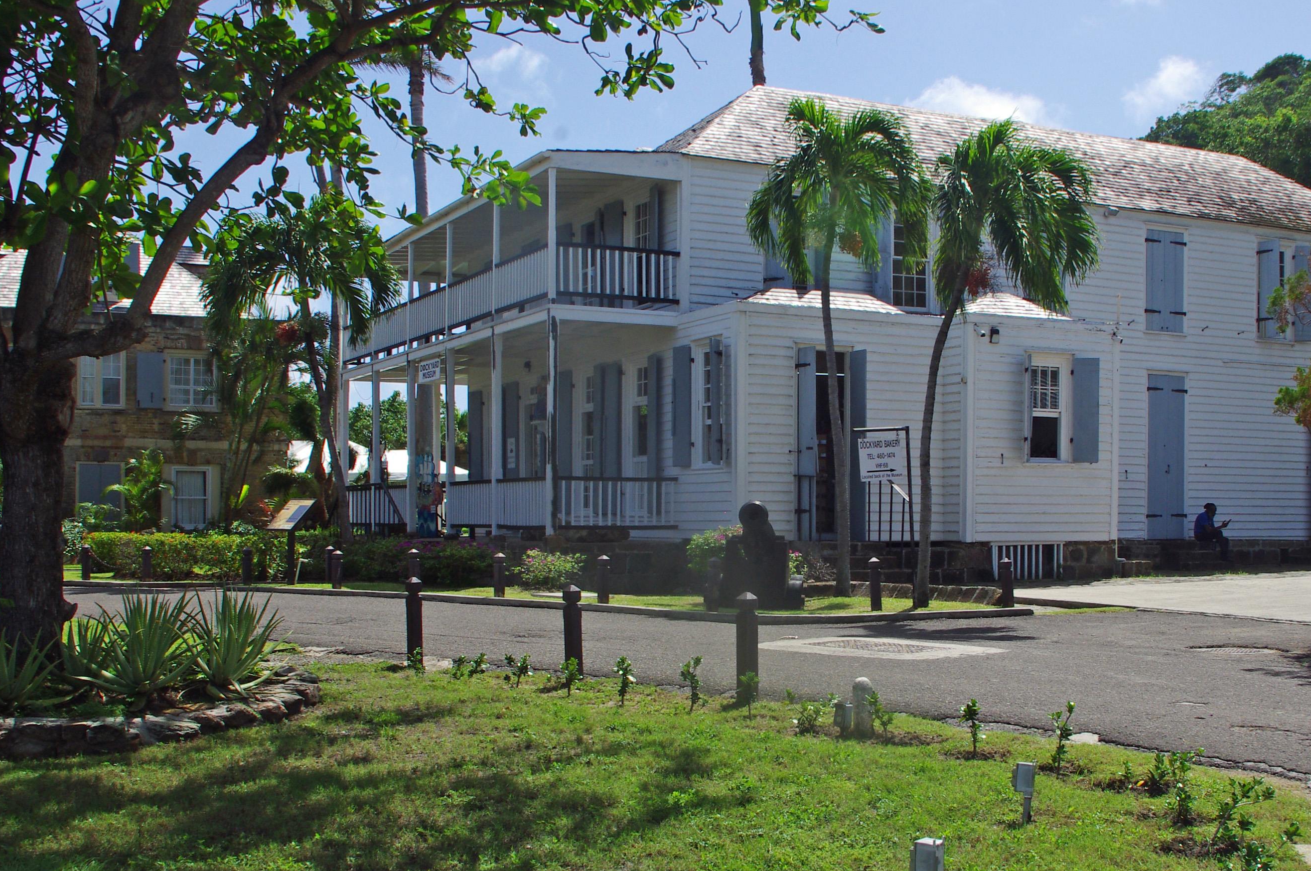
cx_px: 736
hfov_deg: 44.5
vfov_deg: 30.3
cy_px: 533
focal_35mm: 44
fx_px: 1601
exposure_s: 1/250
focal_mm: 18
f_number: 11
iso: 200
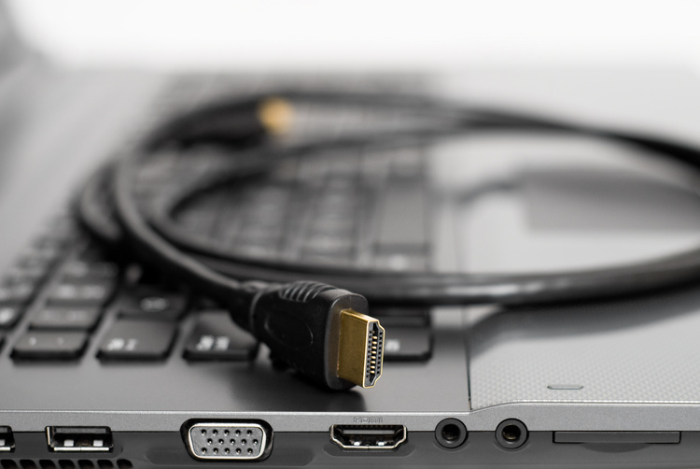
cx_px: 350
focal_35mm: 75
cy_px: 234
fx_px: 1460
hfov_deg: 27.0
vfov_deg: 18.2
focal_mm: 50
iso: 160
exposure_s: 1/80
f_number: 3.2
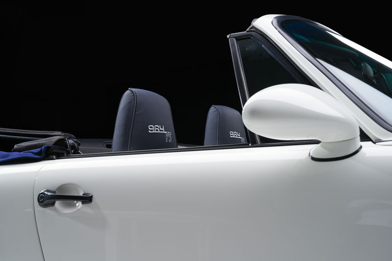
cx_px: 196
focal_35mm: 50
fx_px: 544
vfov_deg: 27.0
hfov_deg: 39.6
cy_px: 130
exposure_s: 1/100
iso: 100
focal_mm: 50
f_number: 10
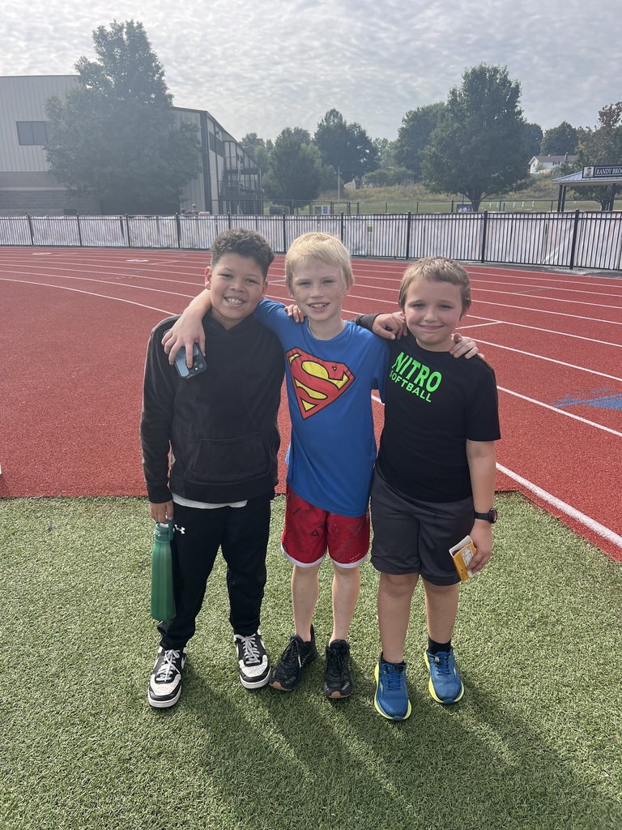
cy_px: 415
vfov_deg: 67.3
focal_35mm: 26
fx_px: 623
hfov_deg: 53.1
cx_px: 311
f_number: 1.5
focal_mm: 5.7
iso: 50
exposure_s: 1/2404
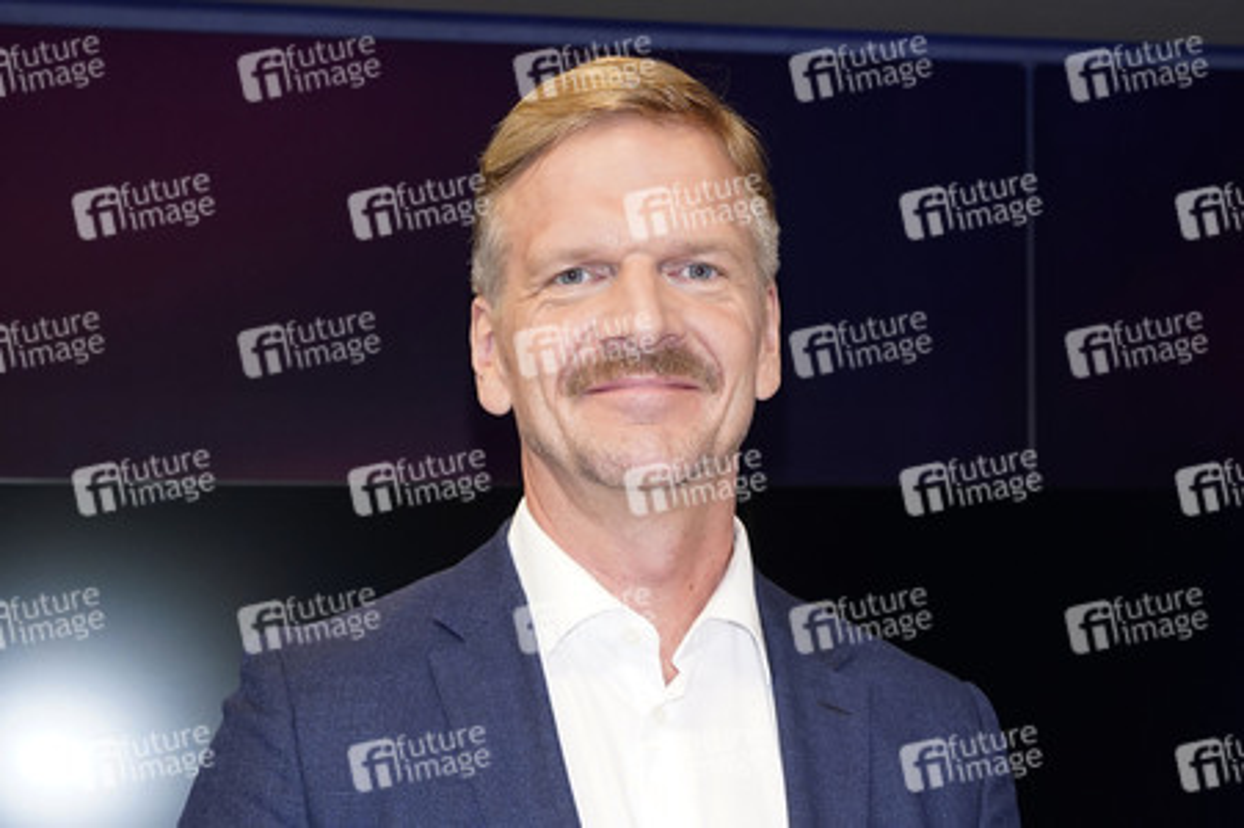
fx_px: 1416
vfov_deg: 32.6
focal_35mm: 41
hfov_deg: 47.4
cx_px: 622
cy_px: 414
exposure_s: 1/160
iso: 2000
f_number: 5.6
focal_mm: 41
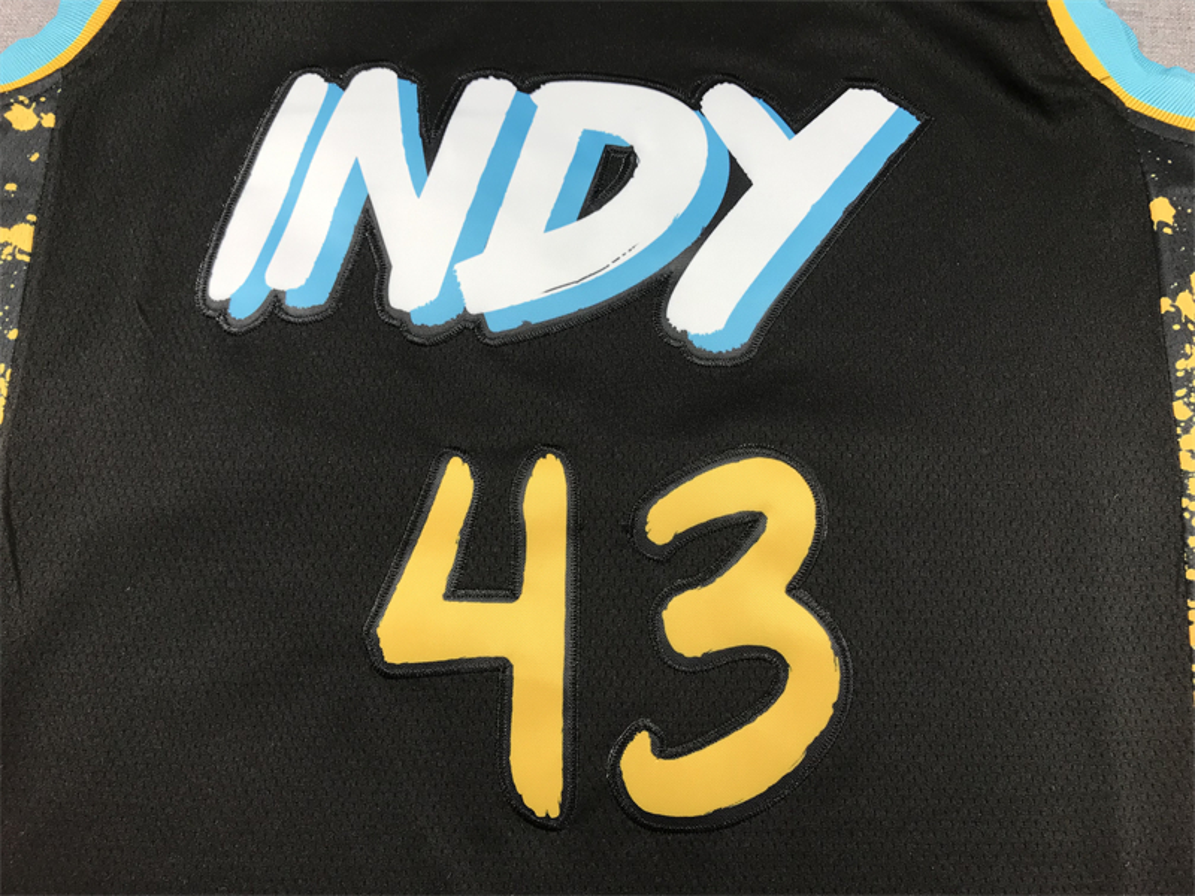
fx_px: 967
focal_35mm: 28
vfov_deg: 49.7
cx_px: 598
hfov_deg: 63.4
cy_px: 448
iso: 40
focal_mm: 3.99
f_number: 1.8
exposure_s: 1/100
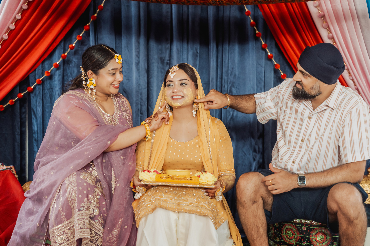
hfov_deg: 28.8
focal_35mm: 70
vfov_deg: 19.5
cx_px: 185
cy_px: 123
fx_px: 719
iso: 1250
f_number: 2.8
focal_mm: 70
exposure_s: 1/200
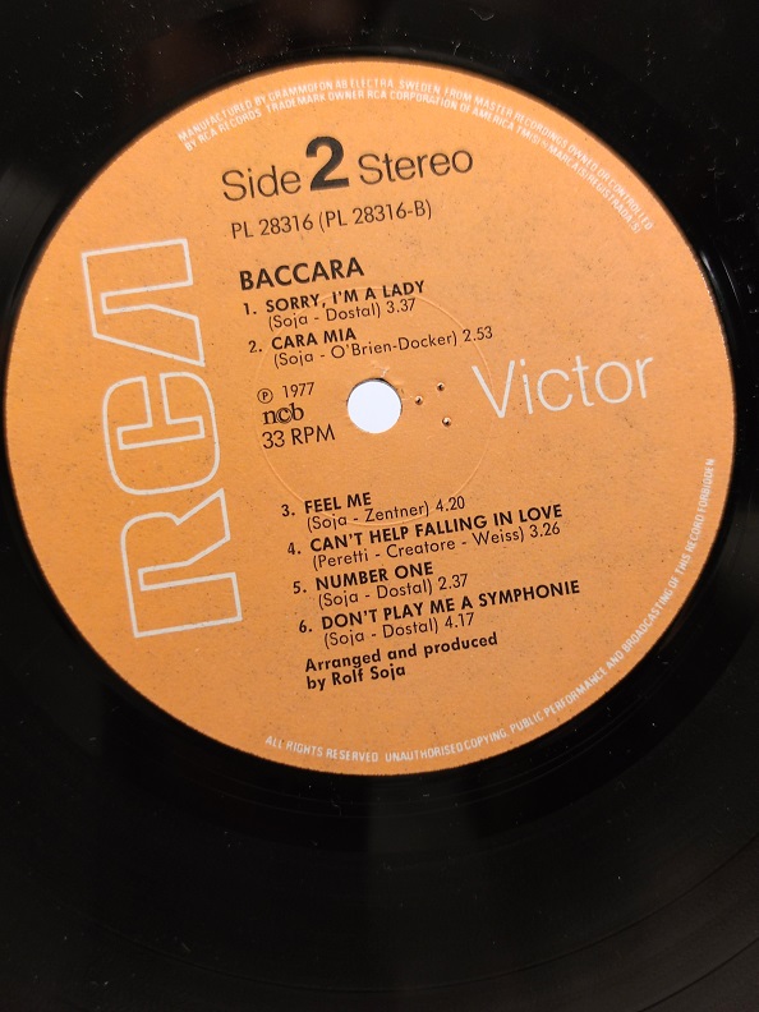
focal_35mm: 48
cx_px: 380
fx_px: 1403
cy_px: 506
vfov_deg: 39.7
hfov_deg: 30.3
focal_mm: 6.72
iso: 521
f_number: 1.69
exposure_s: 1/60
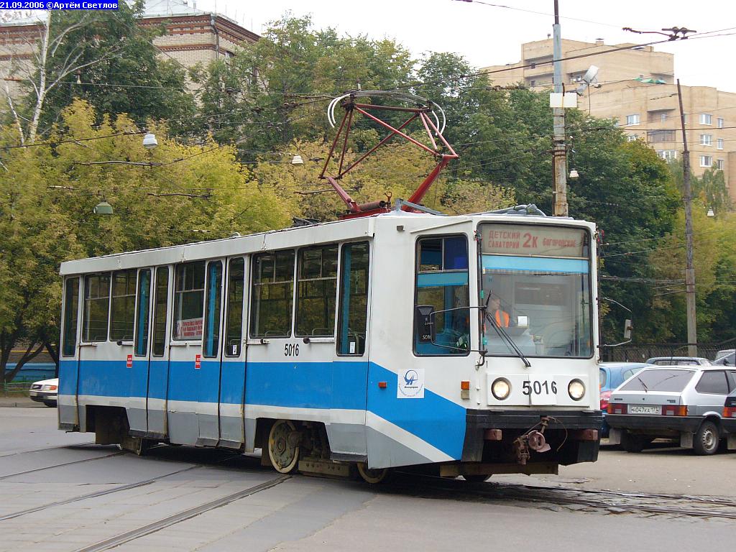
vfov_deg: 16.8
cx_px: 368
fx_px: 1871
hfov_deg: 22.3
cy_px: 276
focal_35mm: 88
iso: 80
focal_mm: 14.5
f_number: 3.4
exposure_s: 1/160
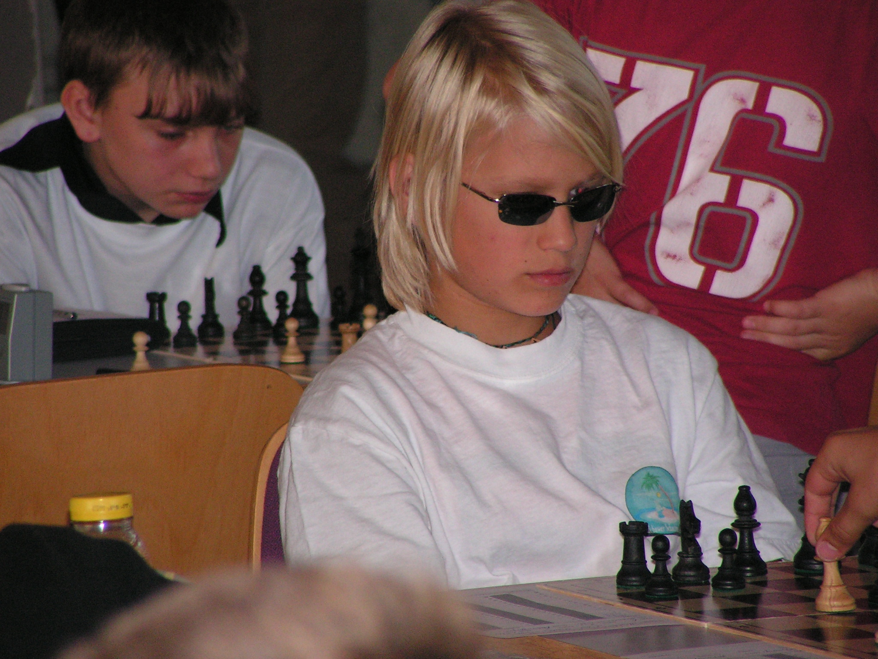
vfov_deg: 5.1
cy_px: 330
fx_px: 7356
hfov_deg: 6.8
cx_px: 439
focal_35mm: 290
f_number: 3.2
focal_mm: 48
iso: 200
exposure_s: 1/320
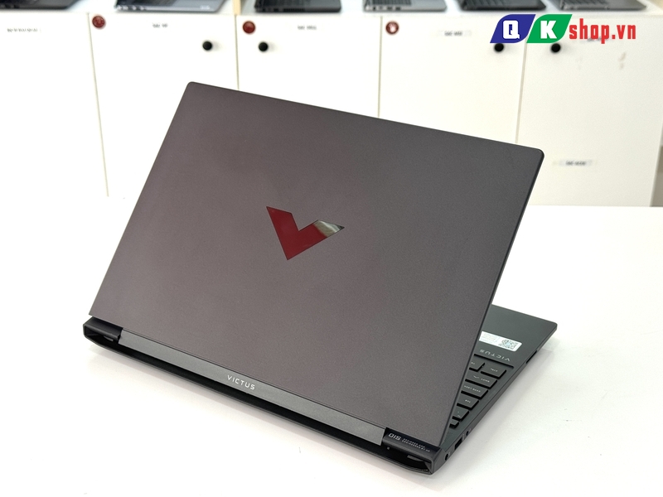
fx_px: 919
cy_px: 248
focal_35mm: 48
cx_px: 332
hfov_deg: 39.7
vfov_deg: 30.3
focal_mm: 6.76
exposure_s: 1/161
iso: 50
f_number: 1.78
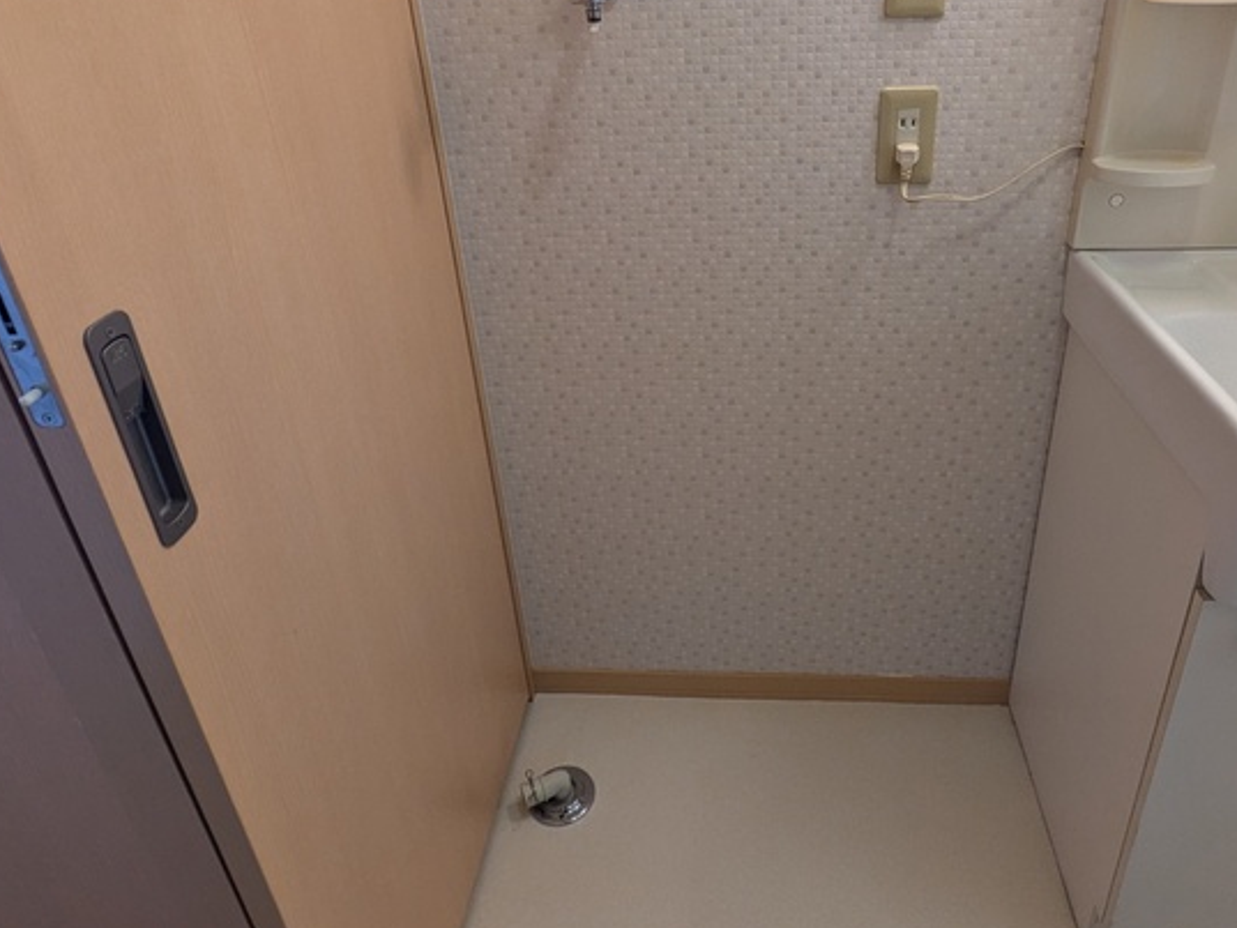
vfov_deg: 54.3
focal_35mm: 25
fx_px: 894
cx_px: 704
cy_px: 352
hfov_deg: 69.1
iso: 49
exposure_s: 1/24
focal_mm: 1.83
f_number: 2.2
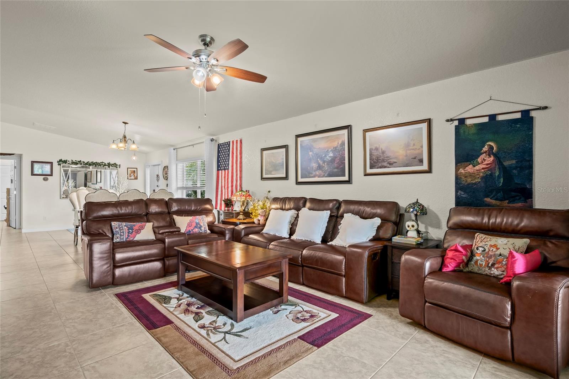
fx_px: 261
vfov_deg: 72.0
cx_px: 284
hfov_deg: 95.0
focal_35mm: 16
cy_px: 190
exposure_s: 6
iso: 100
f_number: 8
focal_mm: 11
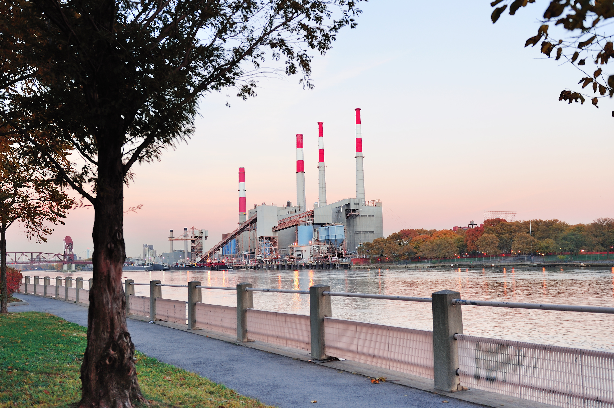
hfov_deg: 53.2
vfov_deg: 36.7
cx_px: 305
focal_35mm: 36
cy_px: 222
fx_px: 613
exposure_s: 1/45
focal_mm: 32
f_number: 2.8
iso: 280
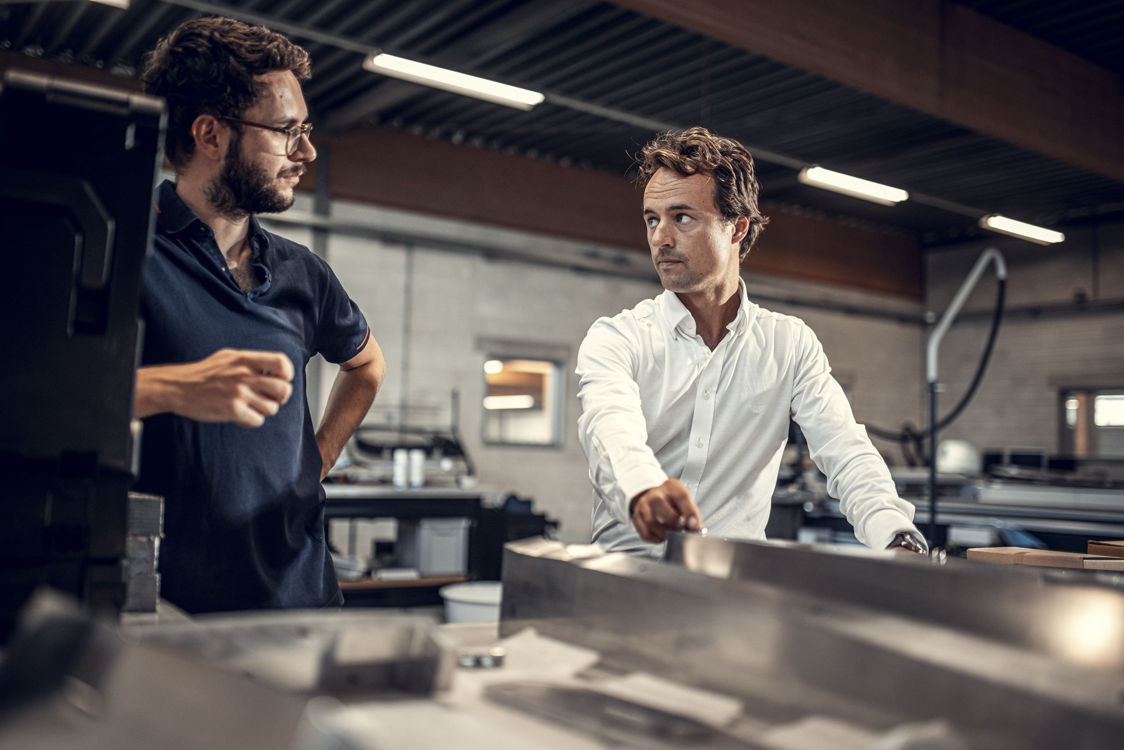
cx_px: 562
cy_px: 375
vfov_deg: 37.9
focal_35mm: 35
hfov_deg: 54.4
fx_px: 1093
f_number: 1.6
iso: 500
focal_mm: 35
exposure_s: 1/400
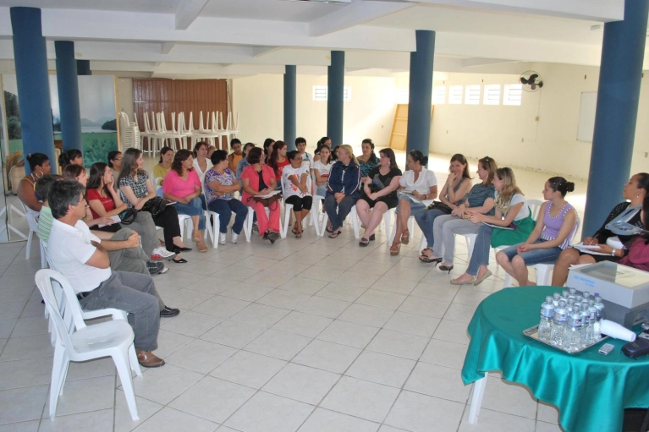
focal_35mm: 27
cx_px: 324
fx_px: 487
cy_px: 216
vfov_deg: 47.9
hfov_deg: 67.4
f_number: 3.5
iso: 200
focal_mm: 18
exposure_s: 1/60
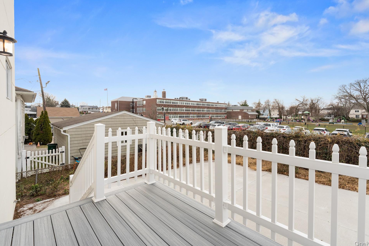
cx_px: 196
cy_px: 117
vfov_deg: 77.3
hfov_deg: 100.3
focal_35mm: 15
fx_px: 154
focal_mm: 14
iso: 250
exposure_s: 1/200
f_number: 10
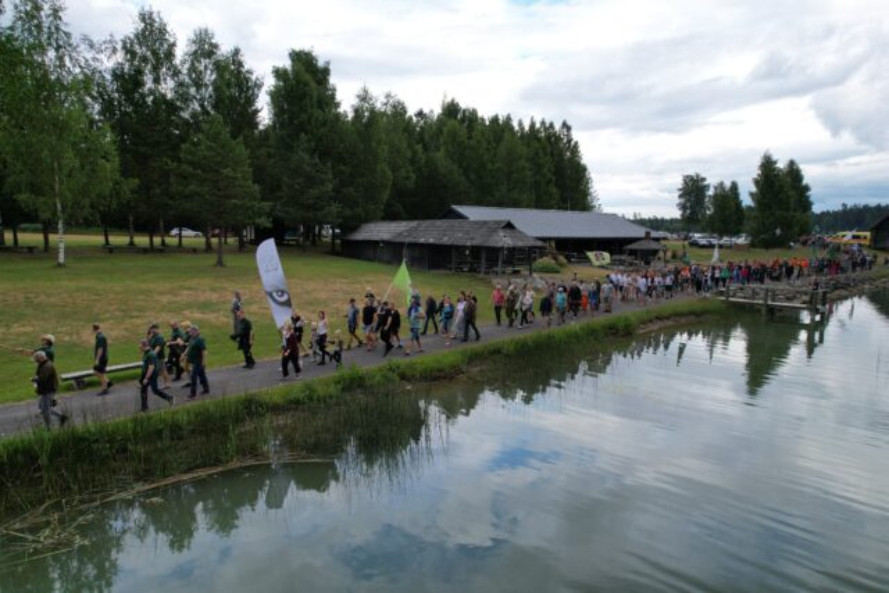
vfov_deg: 57.3
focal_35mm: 22
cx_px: 444
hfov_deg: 78.6
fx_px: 543
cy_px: 296
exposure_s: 1/500
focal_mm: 8.38
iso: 100
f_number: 2.8
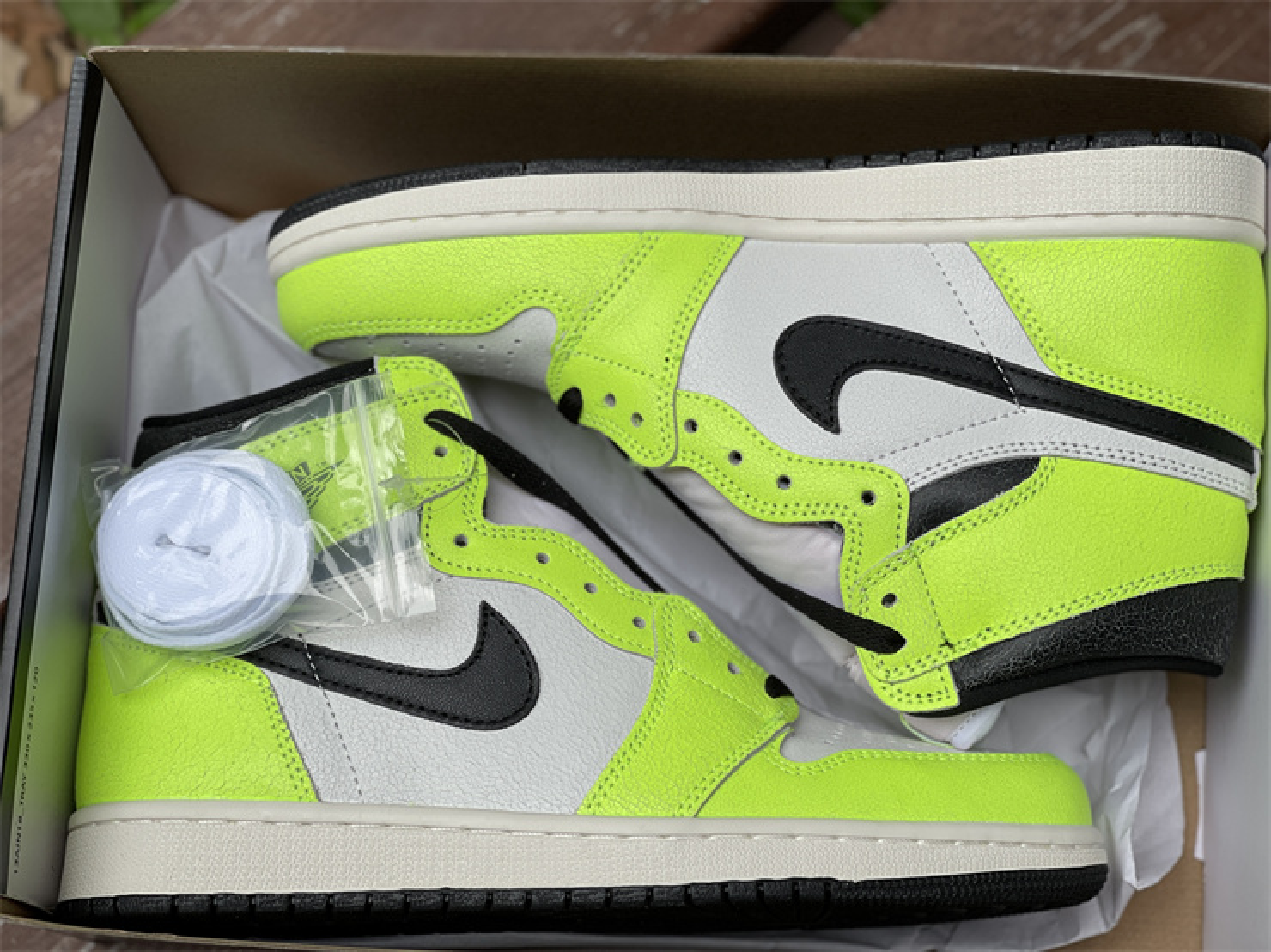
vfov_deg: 22.9
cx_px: 636
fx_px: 2348
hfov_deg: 30.3
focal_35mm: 64
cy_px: 476
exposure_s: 1/176
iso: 25
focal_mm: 7.5
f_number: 2.2
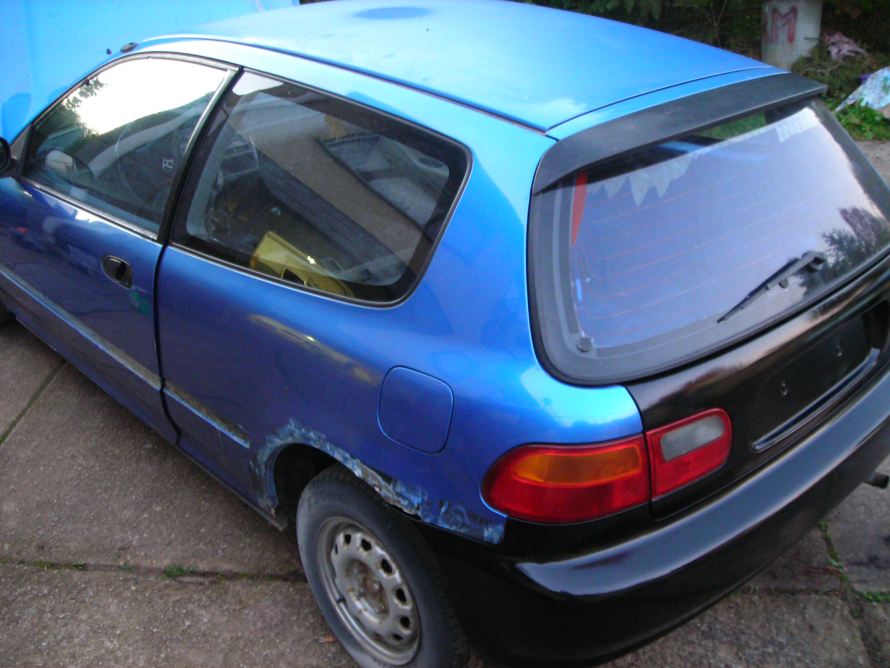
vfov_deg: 37.7
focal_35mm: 38
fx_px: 977
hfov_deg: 49.0
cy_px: 334
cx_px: 445
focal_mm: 6.3
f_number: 3.2
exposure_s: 1/3.2
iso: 200
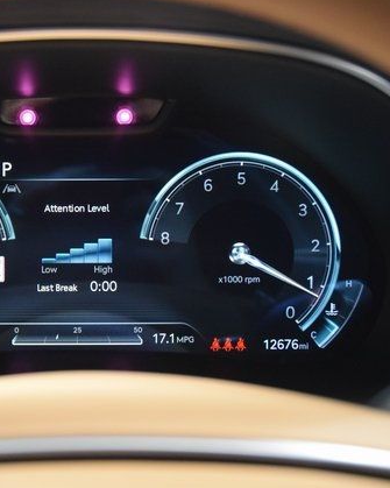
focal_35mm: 67
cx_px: 73
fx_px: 963
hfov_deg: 22.6
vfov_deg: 28.4
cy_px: 245
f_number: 4
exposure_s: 1/25
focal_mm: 31
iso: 3200
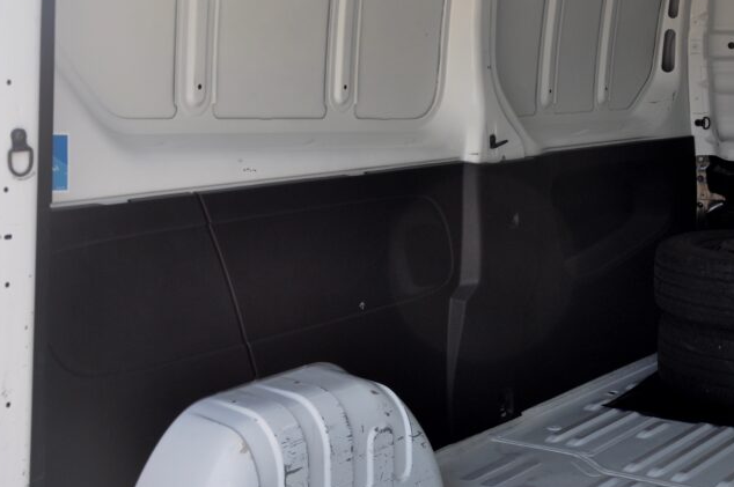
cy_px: 227
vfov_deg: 21.5
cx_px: 469
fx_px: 1283
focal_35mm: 63
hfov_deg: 31.8
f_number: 5
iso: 500
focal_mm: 26
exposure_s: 1/100
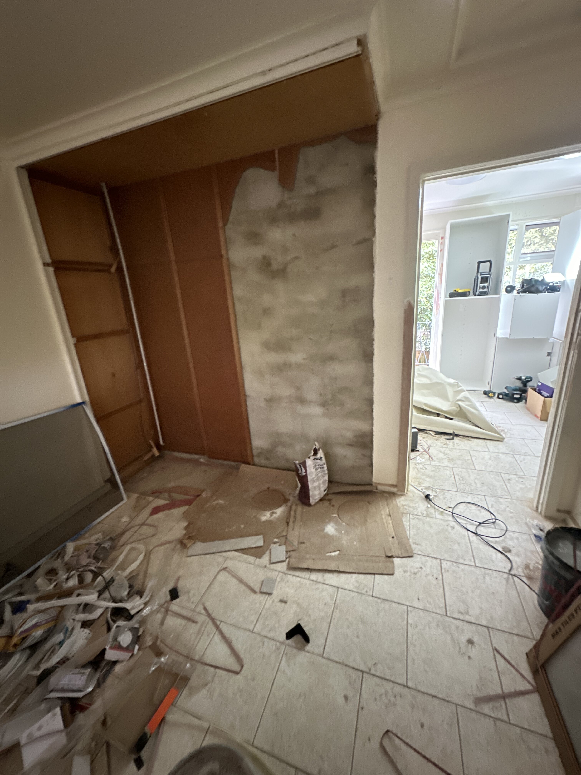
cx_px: 290
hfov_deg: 85.7
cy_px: 388
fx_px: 313
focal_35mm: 14
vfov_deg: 102.1
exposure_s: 1/41
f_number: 2.2
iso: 1250
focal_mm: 2.22
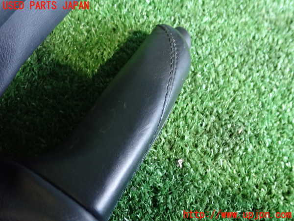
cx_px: 147
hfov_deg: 60.0
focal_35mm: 30
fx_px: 255
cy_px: 110
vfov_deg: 46.8
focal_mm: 5.4
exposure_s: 1/30
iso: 500
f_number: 2.3
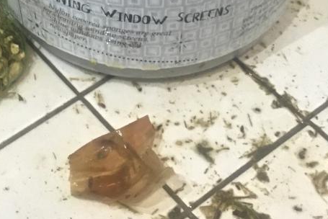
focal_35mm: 106
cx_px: 37
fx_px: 966
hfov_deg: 19.0
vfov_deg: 11.9
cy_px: -175
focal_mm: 4.15
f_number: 2.2
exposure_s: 1/33
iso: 200
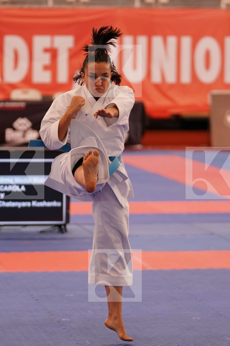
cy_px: 173
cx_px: 115
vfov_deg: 12.2
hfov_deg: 8.1
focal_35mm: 169
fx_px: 1619
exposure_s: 1/500
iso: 800
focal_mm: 113
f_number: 2.8
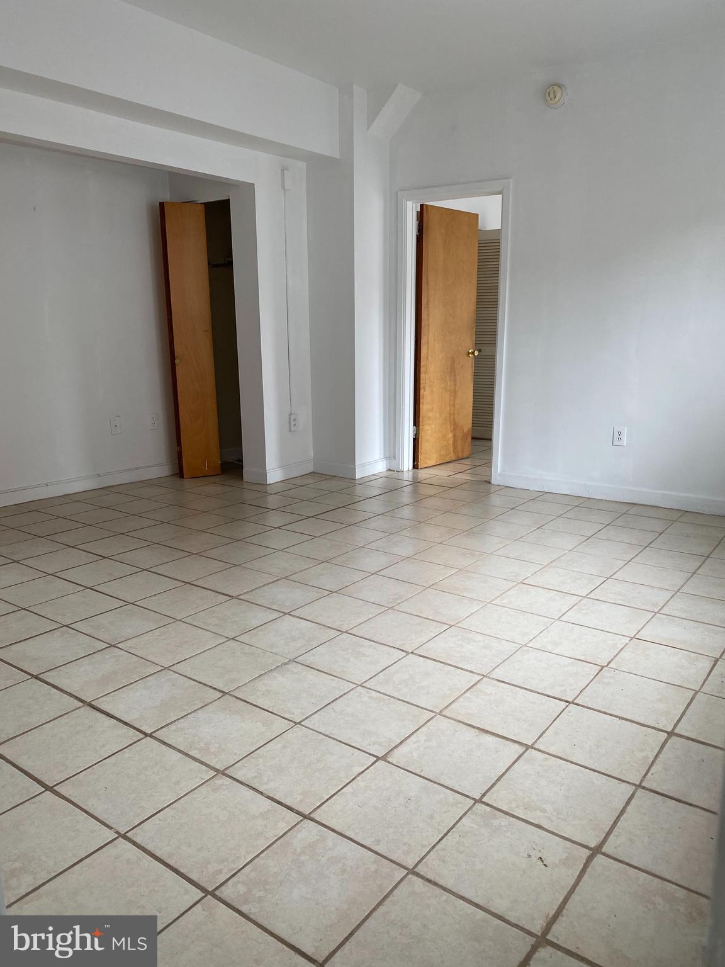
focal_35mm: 26
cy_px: 484
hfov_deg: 53.1
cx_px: 362
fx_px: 726
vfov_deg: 67.3
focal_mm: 4.25
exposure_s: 1/121
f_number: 1.8
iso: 100
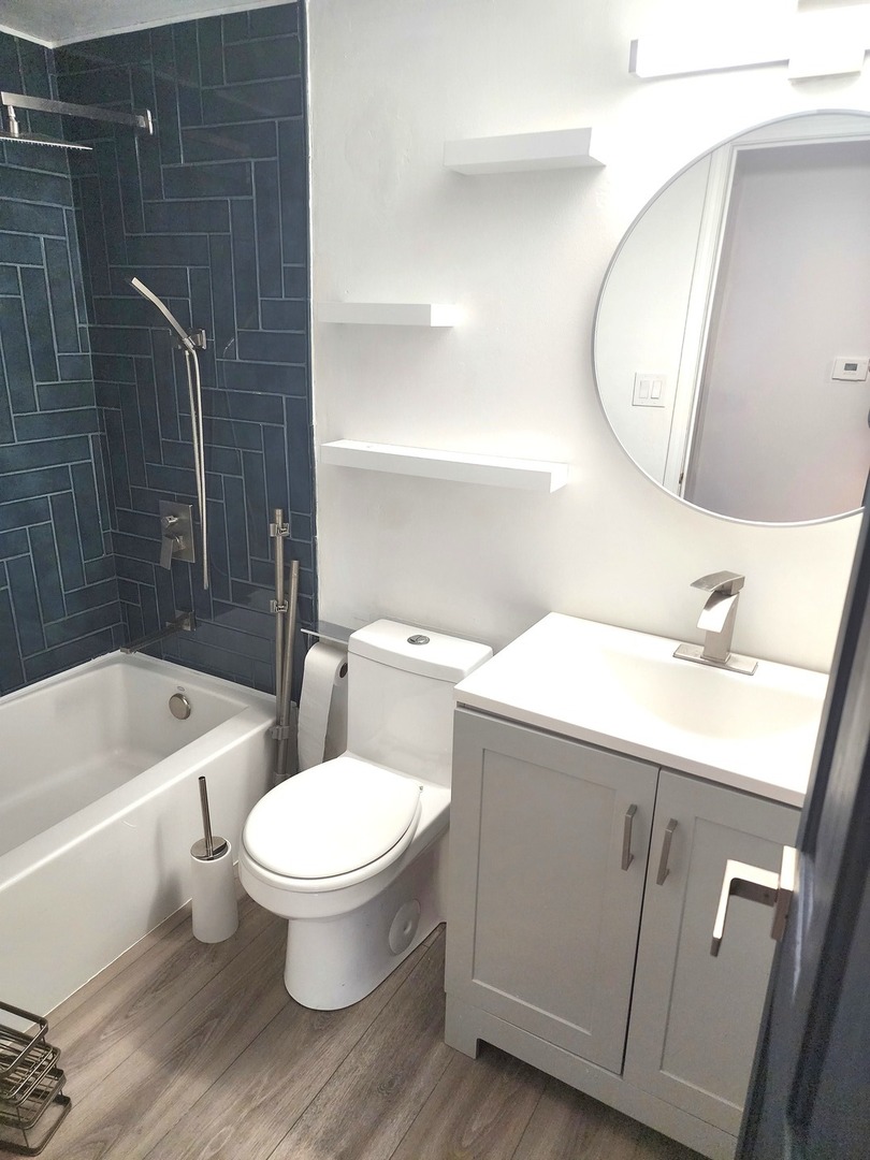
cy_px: 580
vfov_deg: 73.9
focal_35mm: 23
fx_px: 771
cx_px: 435
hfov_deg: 58.9
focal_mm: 6.4
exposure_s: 1/120
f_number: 1.8
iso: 320
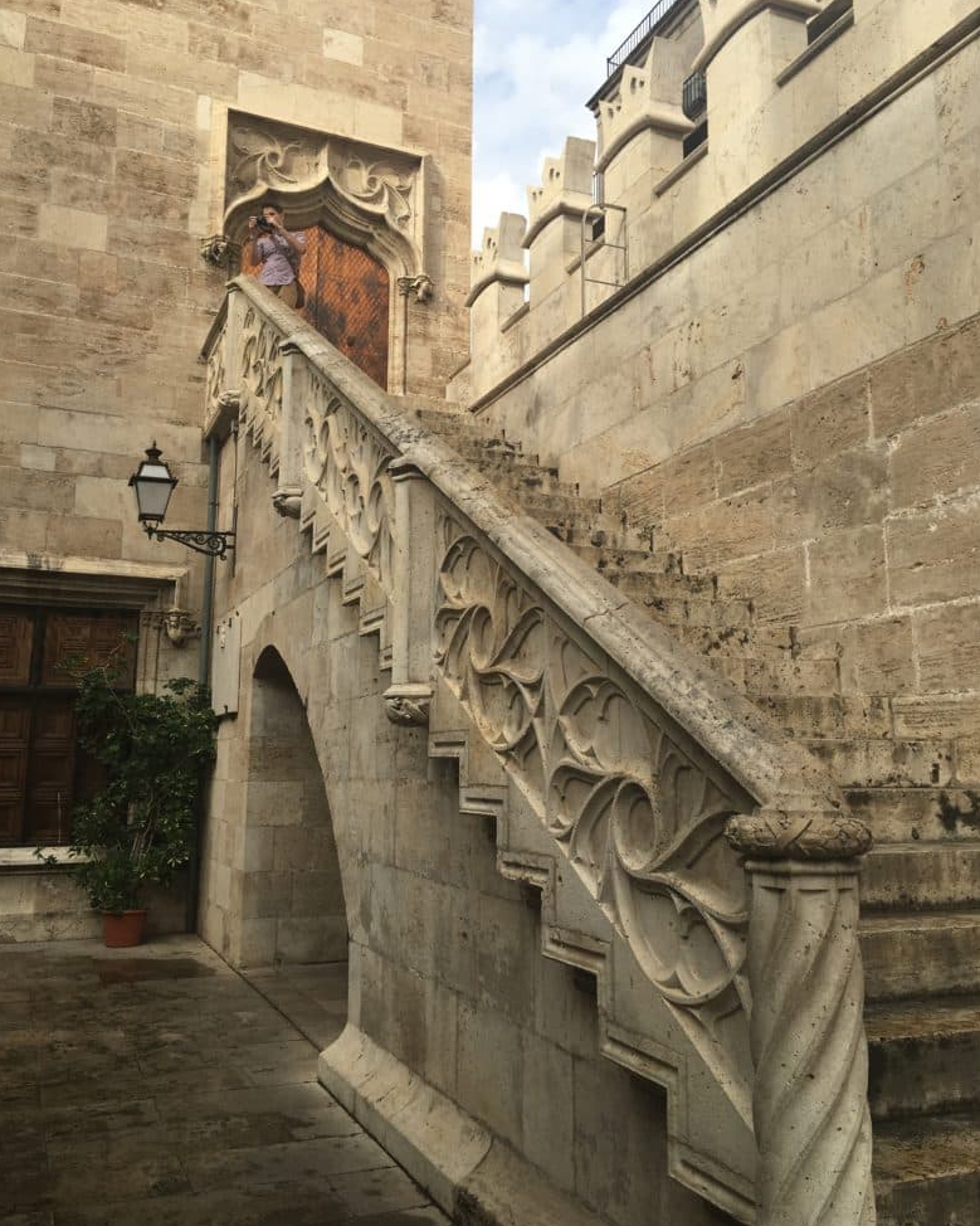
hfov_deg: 47.1
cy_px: 575
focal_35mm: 31
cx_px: 489
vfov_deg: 57.1
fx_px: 1124
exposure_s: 1/827
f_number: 2.2
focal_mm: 4.15
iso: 25
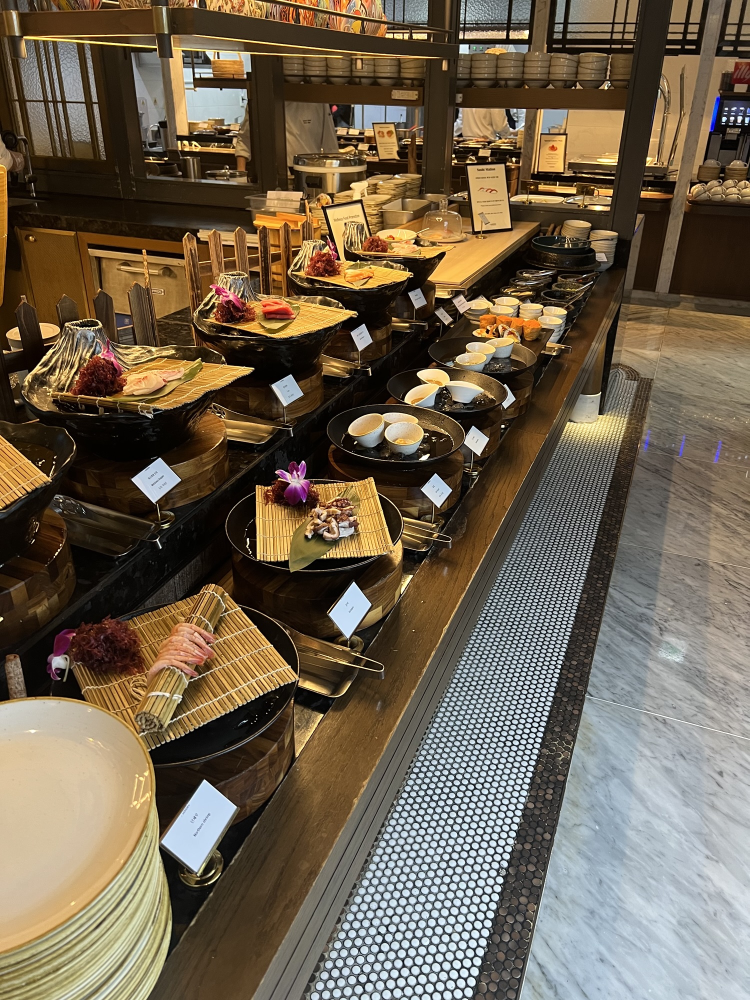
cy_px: 500
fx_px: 751
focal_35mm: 26
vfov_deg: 67.3
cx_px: 375
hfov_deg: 53.1
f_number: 1.5
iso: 160
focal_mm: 5.7
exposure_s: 1/60
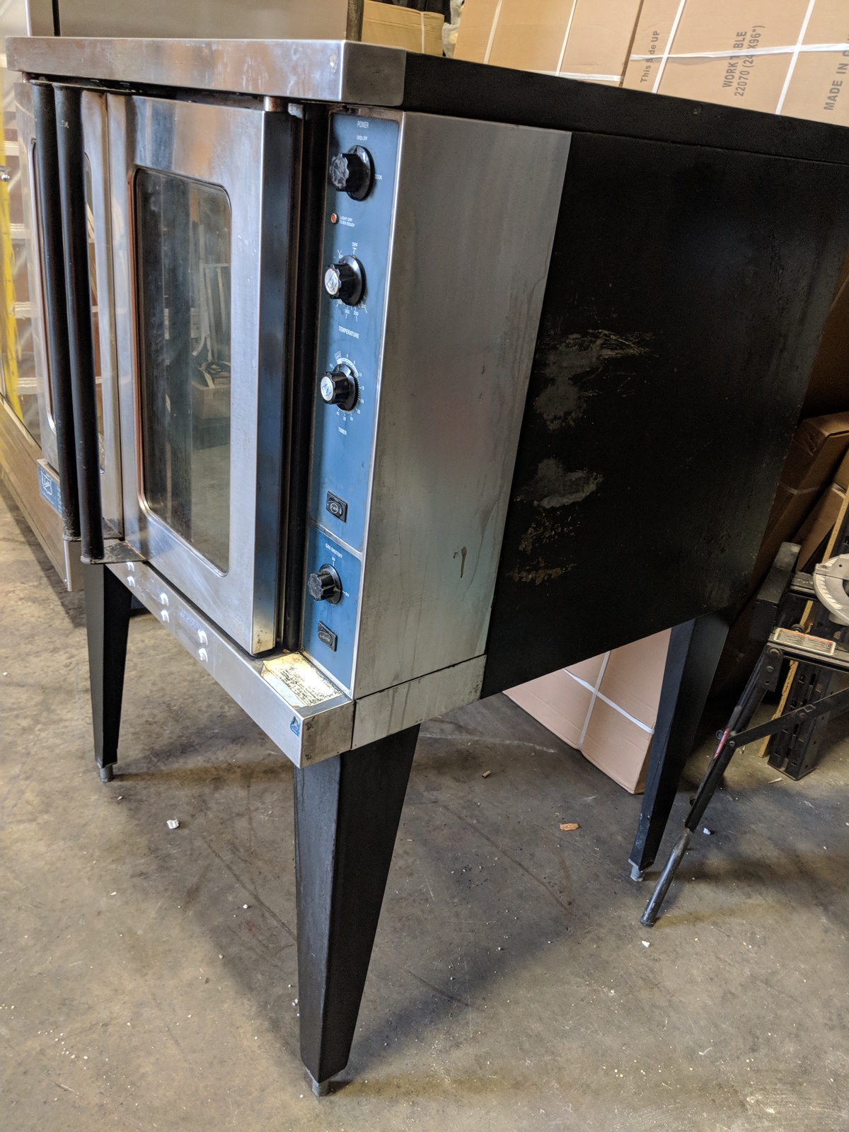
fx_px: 883
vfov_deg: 65.3
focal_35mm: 27
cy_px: 566
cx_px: 424
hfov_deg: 51.4
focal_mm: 4.44
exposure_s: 1/60
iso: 278
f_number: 1.8
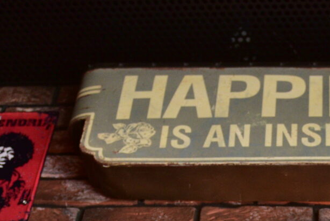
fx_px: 917
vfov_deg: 12.8
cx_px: 310
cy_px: 358
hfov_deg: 19.9
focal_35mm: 100
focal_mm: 24
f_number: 2.8
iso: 640
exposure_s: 1/125
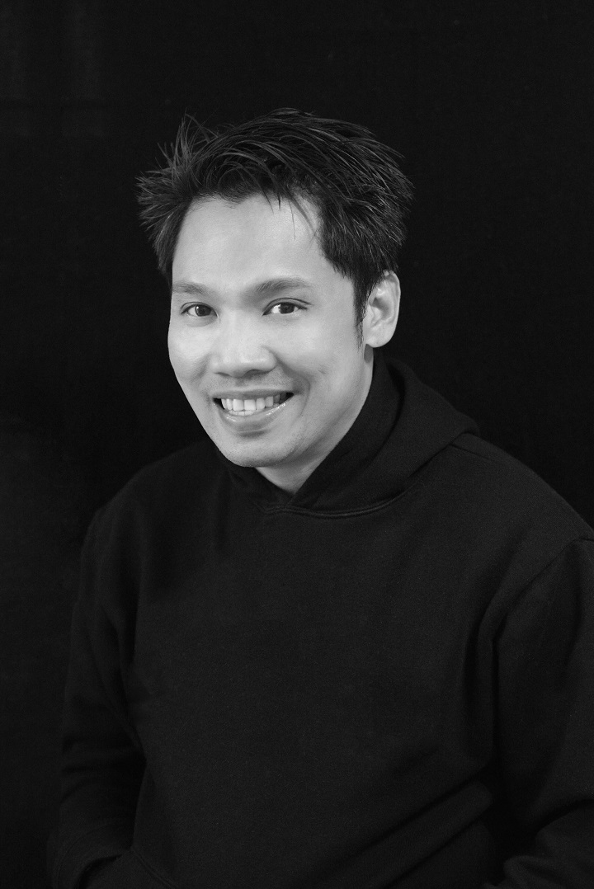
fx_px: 1730
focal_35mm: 70
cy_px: 444
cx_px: 297
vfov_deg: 28.8
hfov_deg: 19.5
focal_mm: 70
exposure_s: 1/160
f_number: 2.8
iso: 5000
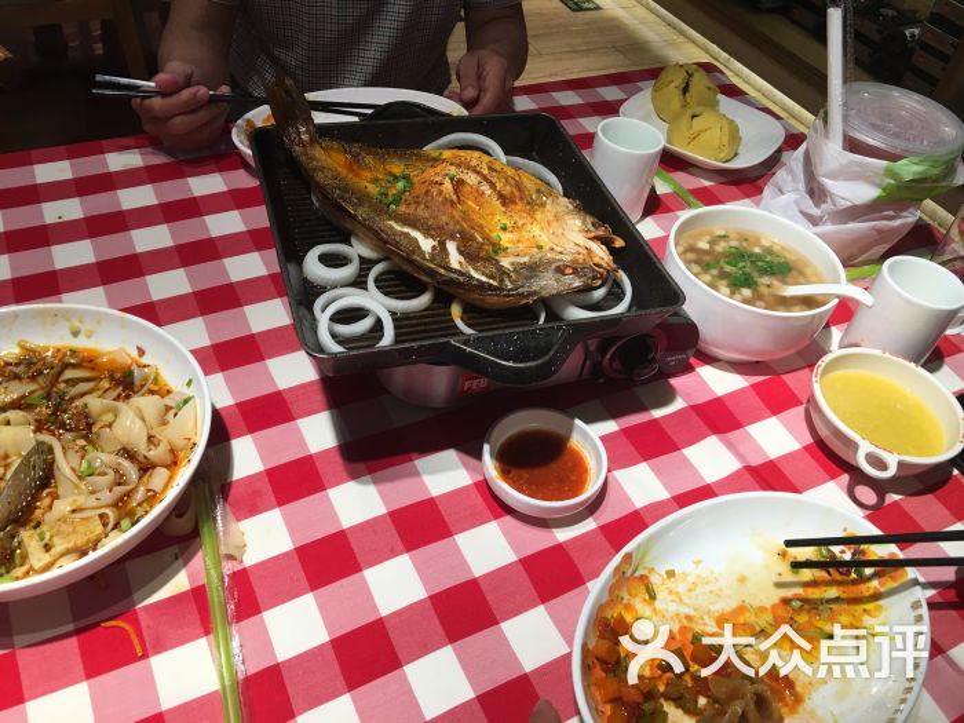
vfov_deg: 48.2
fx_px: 808
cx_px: 482
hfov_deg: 61.7
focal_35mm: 29
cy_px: 362
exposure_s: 1/33
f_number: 2.2
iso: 25
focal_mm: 4.15
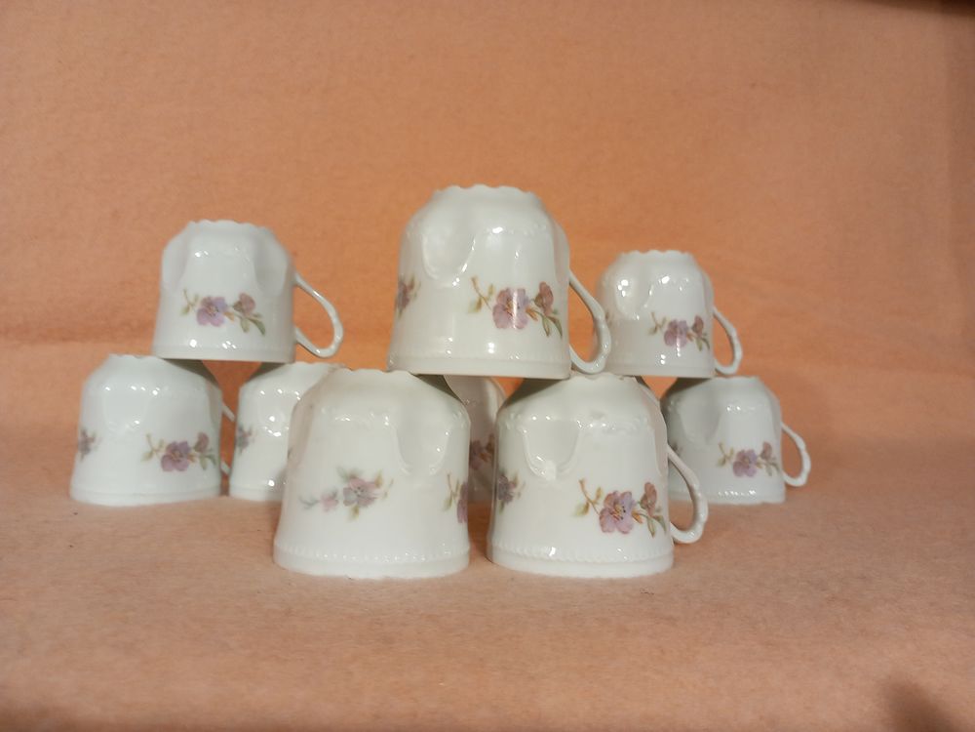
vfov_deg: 51.4
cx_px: 488
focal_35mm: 27
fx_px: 760
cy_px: 366
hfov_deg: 65.3
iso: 125
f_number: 1.8
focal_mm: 4
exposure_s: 1/50
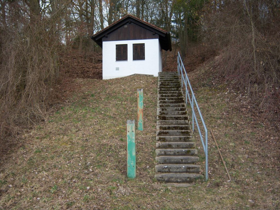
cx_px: 140
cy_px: 105
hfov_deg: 51.4
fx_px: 291
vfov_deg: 39.7
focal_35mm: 36
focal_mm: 7.5
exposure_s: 1/320
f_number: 2.8
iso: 80
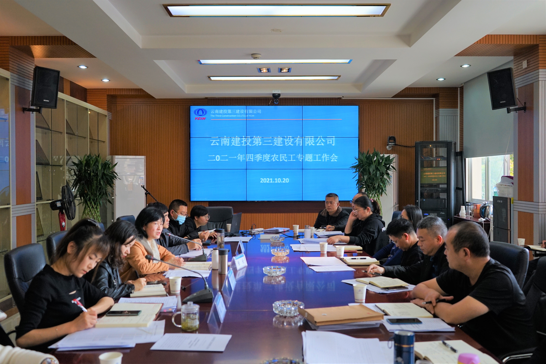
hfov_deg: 57.2
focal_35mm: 33
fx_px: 500
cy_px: 182
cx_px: 273
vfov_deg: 40.0
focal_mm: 33
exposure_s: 1/160
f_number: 4
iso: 640
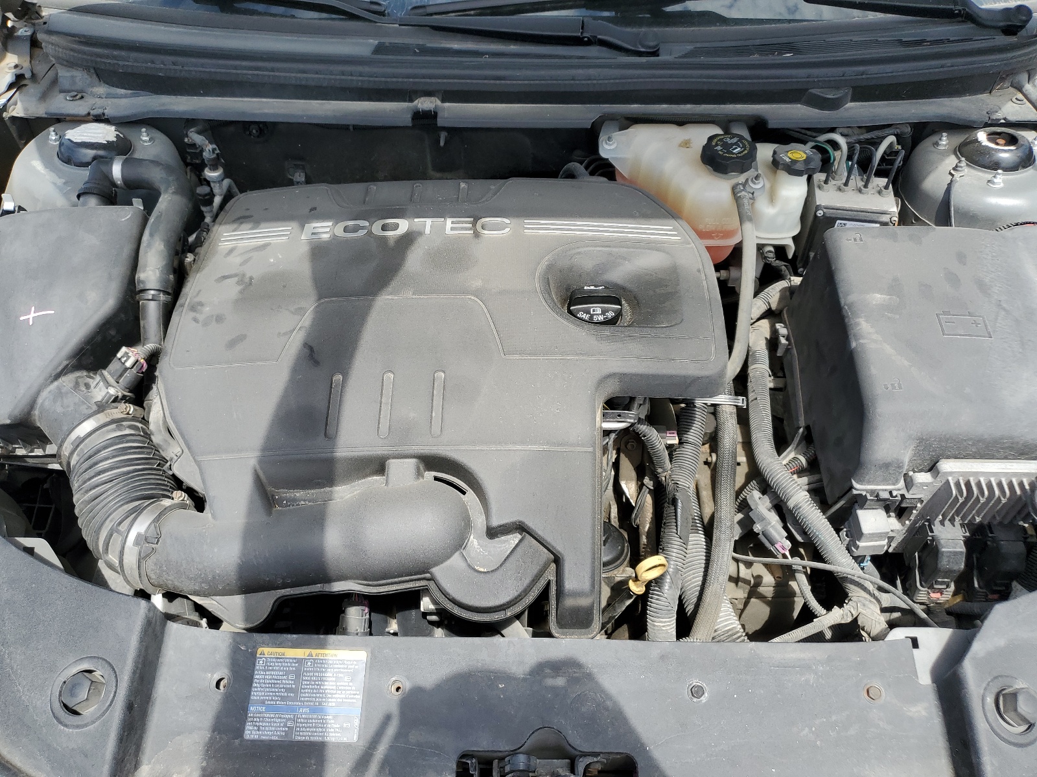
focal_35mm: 26
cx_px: 518
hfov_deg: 67.3
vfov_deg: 53.1
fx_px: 779
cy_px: 388
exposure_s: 1/2000
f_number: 1.5
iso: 50
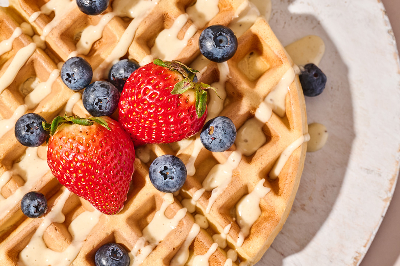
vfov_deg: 7.4
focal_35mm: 185
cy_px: 177
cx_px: 97
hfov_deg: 11.1
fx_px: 2055
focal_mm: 105
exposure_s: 1/200
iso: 100
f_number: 8
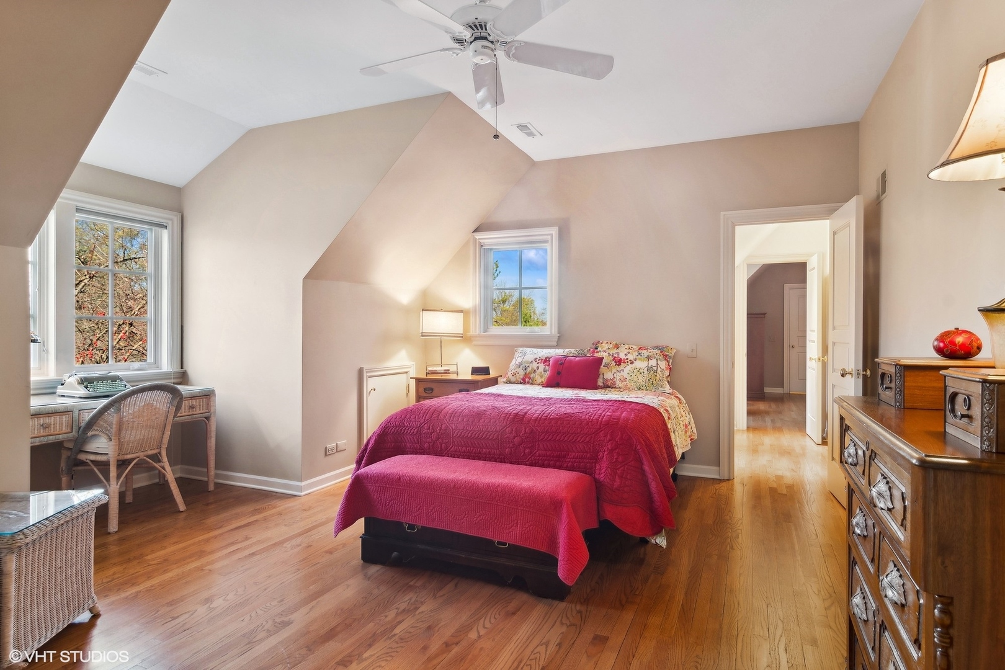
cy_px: 335
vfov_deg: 67.4
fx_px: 502
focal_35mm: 18
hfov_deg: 90.0
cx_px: 502
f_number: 8
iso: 200
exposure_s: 1/1.67
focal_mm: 12
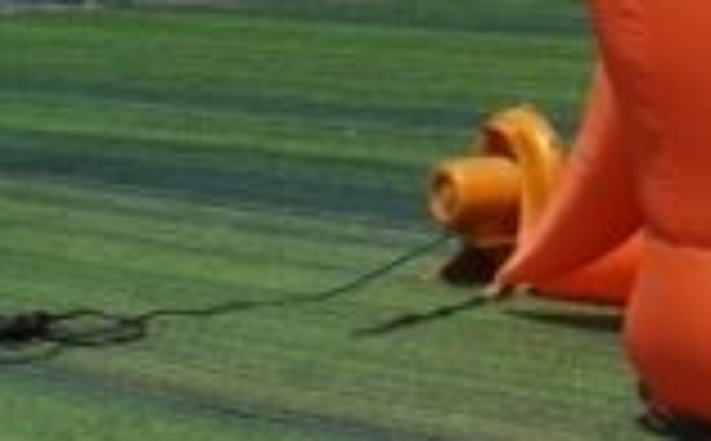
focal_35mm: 159
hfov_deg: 12.2
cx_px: 1256
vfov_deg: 7.9
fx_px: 3074
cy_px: -407
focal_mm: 16
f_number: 8
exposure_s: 1/500
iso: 100
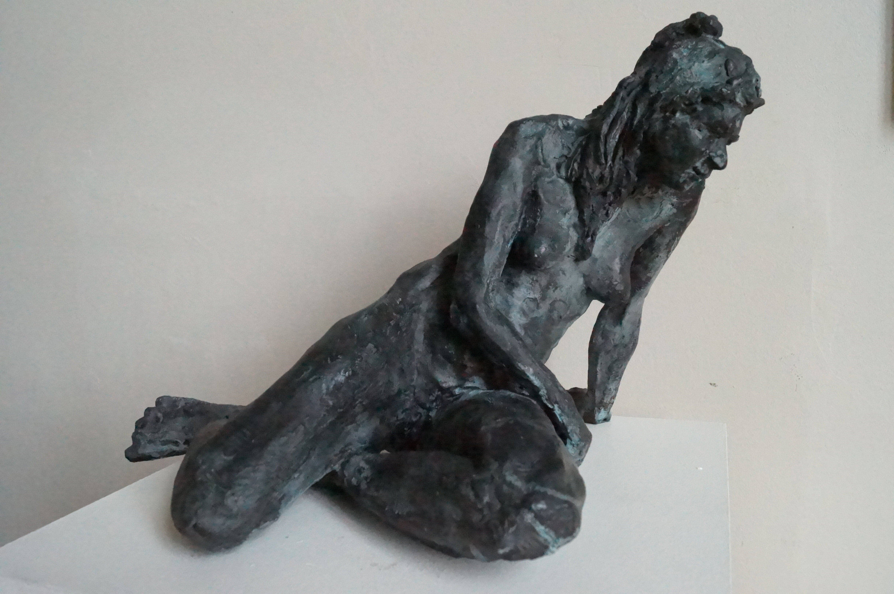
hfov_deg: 62.0
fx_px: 744
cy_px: 297
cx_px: 447
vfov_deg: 43.5
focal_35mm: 30
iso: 12800
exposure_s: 1/1250
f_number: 9
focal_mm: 20
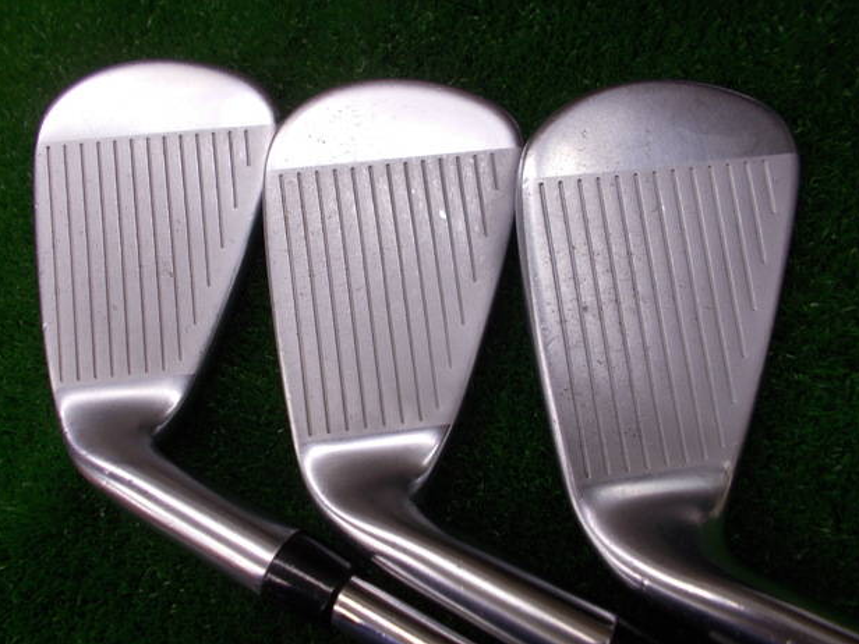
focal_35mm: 27
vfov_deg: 51.3
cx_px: 418
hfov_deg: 65.3
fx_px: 670
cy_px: 311
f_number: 3.2
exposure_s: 1/25
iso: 100
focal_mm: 4.6
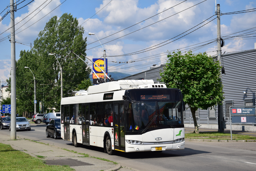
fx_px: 533
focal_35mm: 75
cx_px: 128
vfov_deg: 18.2
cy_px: 86
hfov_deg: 27.0
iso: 200
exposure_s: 1/1000
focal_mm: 50
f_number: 6.3
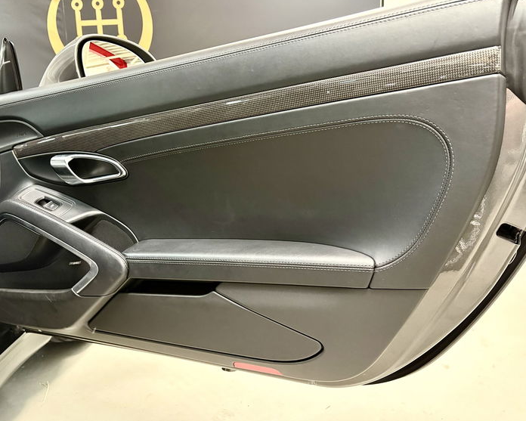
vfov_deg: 51.5
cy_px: 209
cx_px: 242
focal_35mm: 28
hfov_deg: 62.1
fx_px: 436
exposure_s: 1/60
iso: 500
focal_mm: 5.96
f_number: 1.6
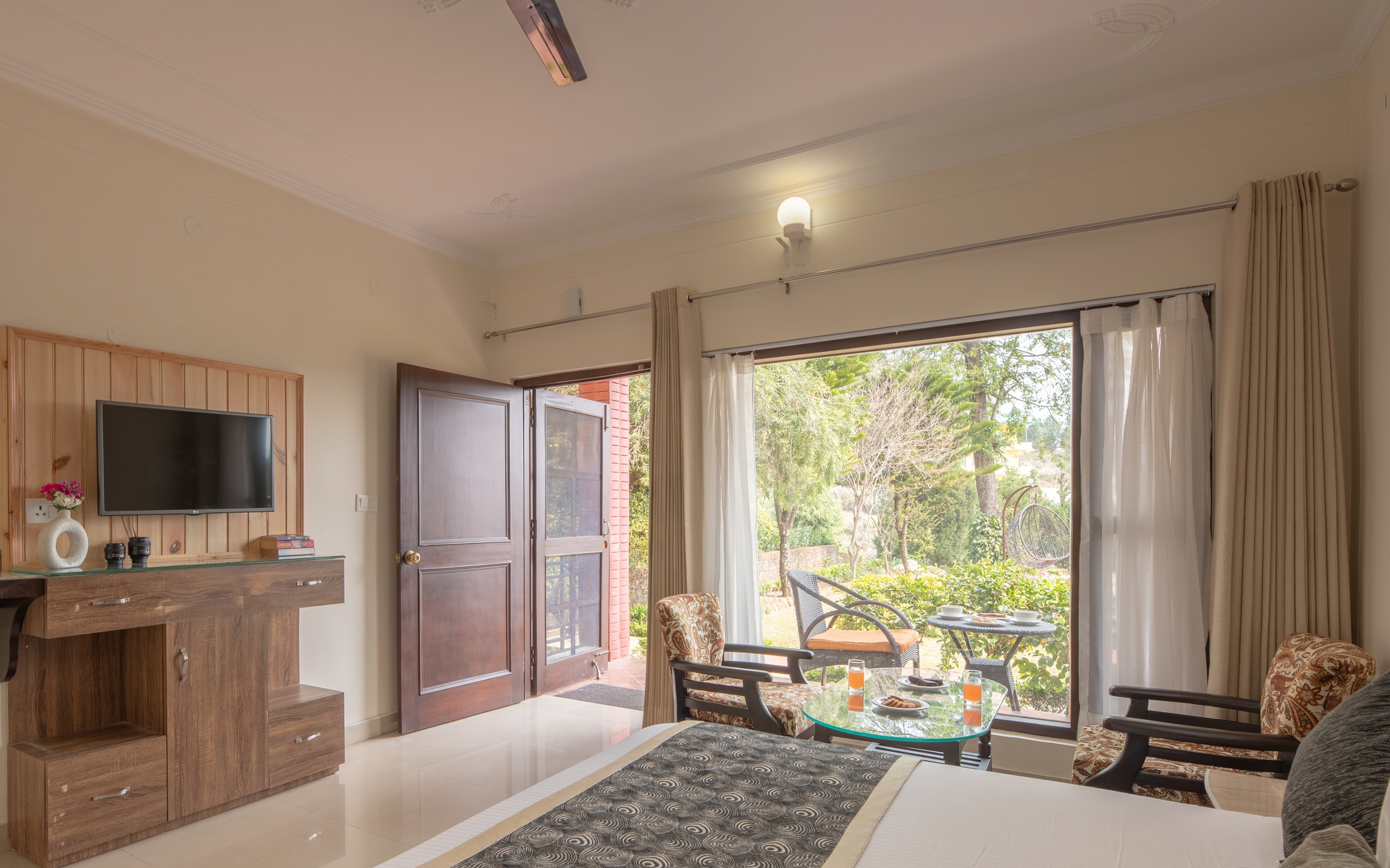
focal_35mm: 20
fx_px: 758
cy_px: 535
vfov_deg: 59.0
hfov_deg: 84.4
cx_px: 587
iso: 31
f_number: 8
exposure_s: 1/80
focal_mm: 16
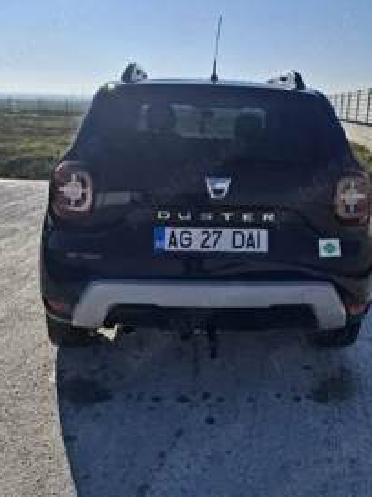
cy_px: 202
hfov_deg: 41.6
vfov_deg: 53.6
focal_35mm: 34
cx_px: 222
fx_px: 488
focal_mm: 5.54
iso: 50
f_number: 1.8
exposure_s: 1/10000
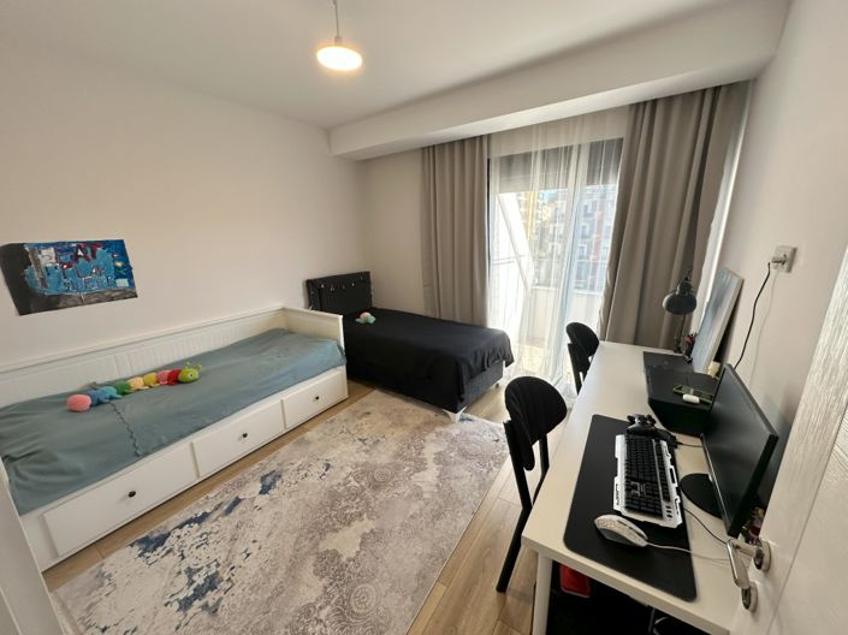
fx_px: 343
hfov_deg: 102.1
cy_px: 318
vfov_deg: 85.6
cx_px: 424
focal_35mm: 14
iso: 40
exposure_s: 1/128
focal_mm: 2.22
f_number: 2.2
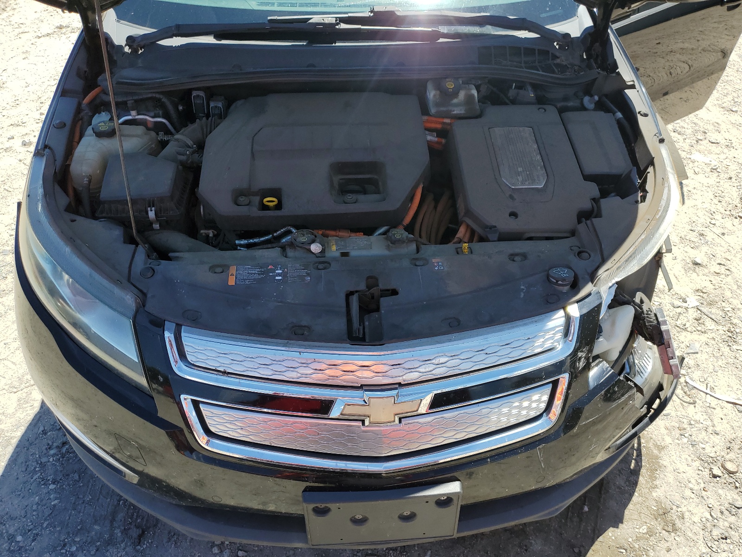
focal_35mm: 26
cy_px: 278
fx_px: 557
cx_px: 371
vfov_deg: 53.1
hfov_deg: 67.3
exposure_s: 1/1667
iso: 50
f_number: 1.5
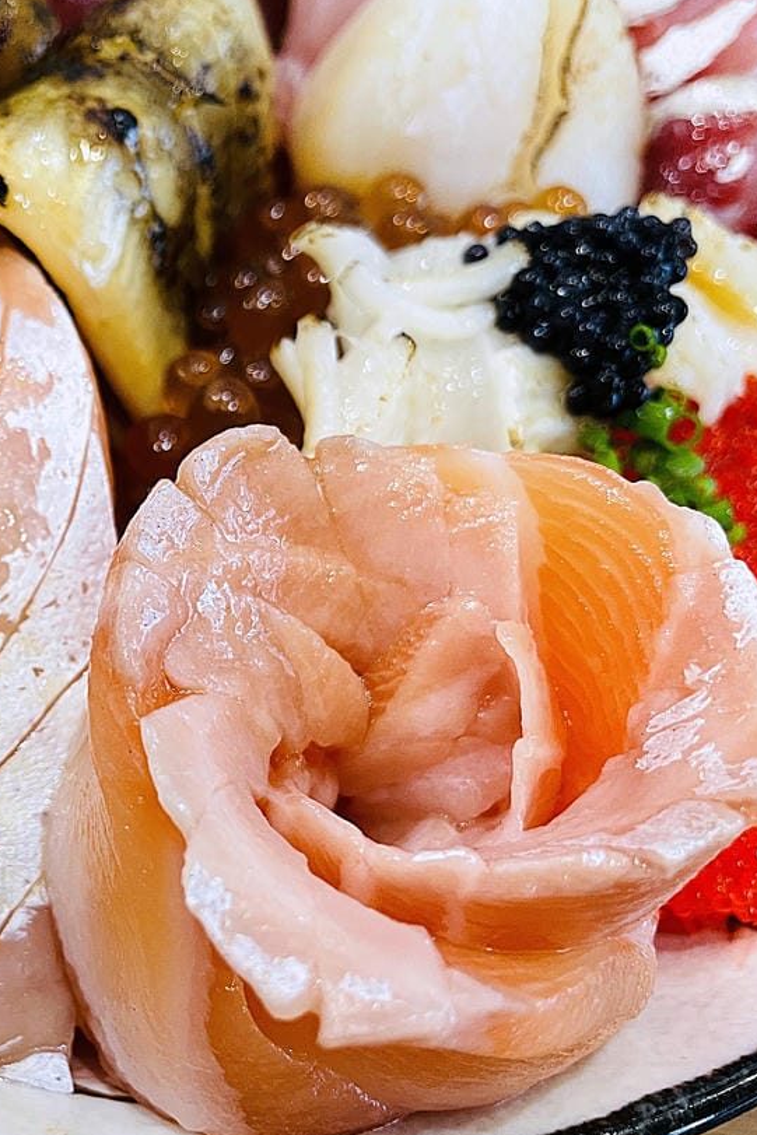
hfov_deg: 31.1
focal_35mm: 40
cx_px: 13
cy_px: 599
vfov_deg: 48.4
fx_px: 1261
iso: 100
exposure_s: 1/60
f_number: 1.6
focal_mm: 4.2
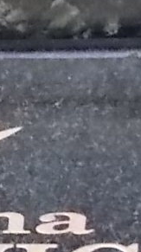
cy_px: 223
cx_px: -308
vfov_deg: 13.7
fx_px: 1040
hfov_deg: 6.9
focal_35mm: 156
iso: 400
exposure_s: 1/125
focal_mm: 4.6
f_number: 3.2
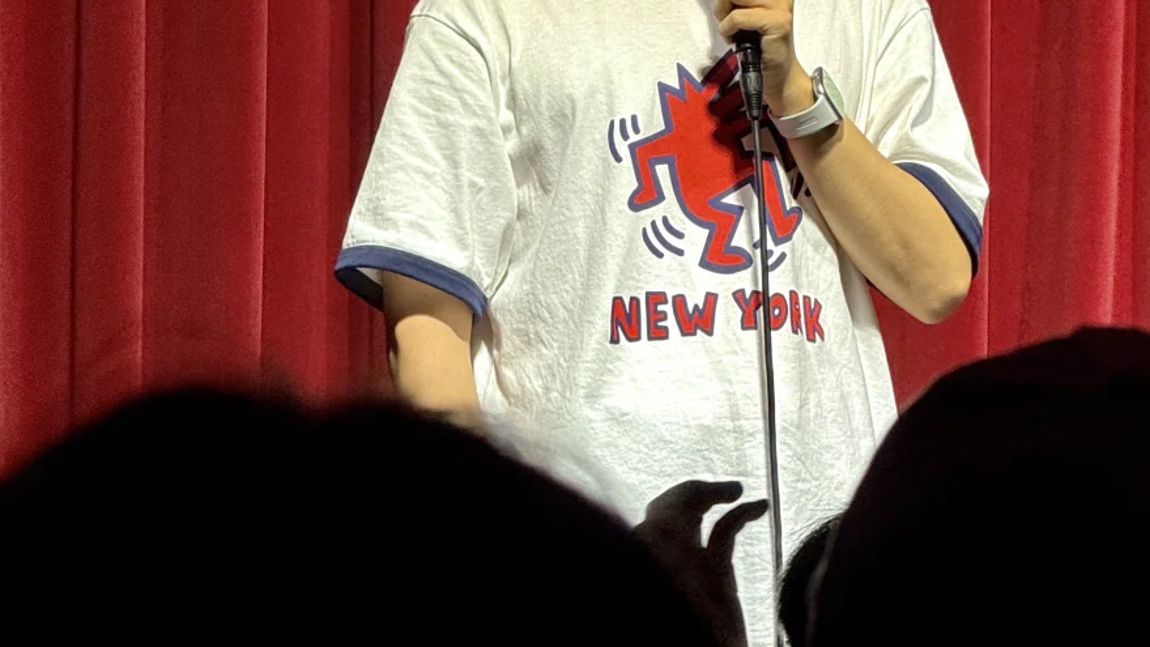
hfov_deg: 10.1
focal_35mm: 214
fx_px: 6526
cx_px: 663
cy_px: -183
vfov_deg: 5.6
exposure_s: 1/101
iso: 200
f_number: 2.8
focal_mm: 15.66
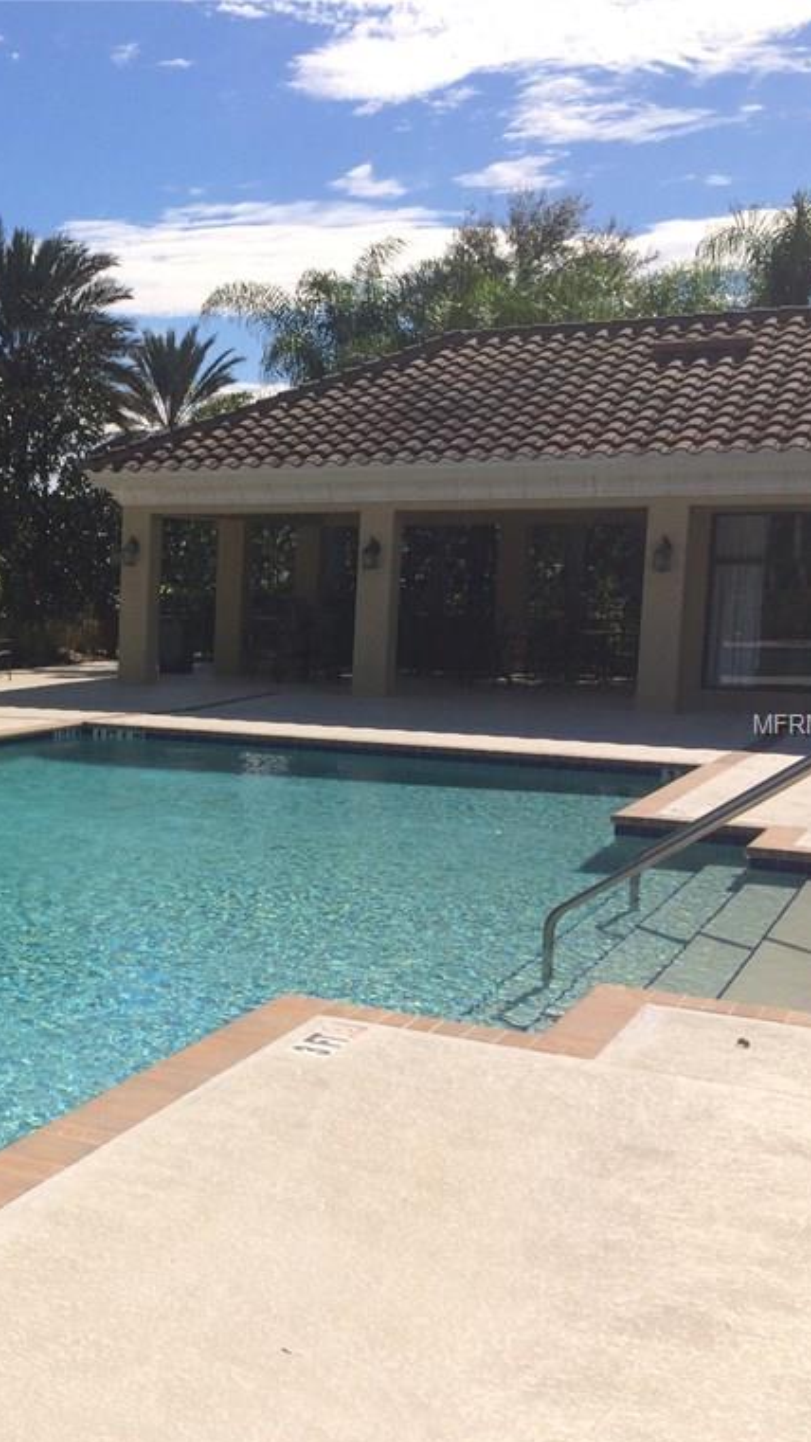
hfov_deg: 25.0
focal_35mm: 44
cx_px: -102
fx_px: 1682
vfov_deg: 46.4
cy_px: 726
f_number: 2.2
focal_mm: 4.12
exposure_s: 1/4115
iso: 32
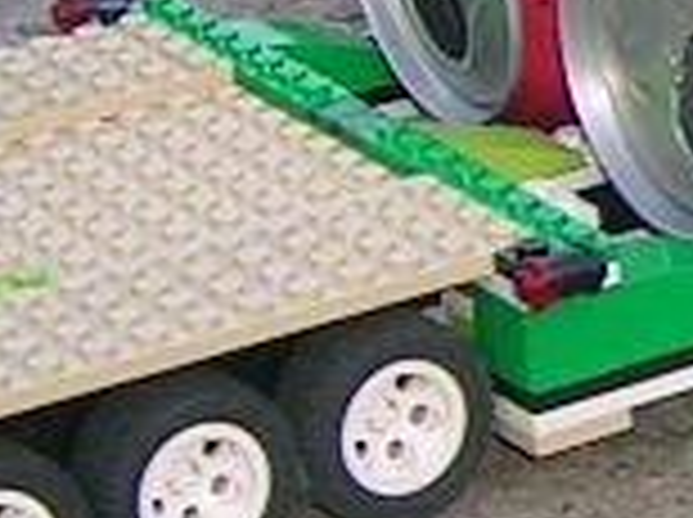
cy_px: 41
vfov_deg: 6.3
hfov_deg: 8.1
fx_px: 4657
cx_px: 1426
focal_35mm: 233
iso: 50
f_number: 2.8
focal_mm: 5.4
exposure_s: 1/30
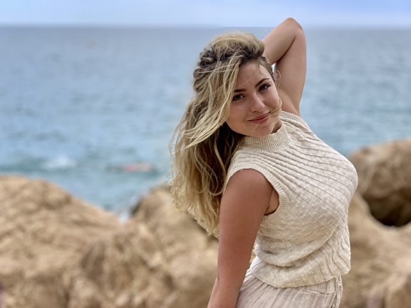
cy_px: 154
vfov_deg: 28.0
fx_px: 617
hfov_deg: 36.8
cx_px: 206
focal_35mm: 52
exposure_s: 1/773
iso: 16
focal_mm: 6
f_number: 2.4
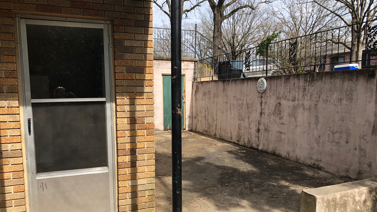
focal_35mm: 31
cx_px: 186
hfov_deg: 62.6
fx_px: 310
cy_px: 134
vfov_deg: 37.5
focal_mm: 3.99
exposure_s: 1/979
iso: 20
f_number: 1.8
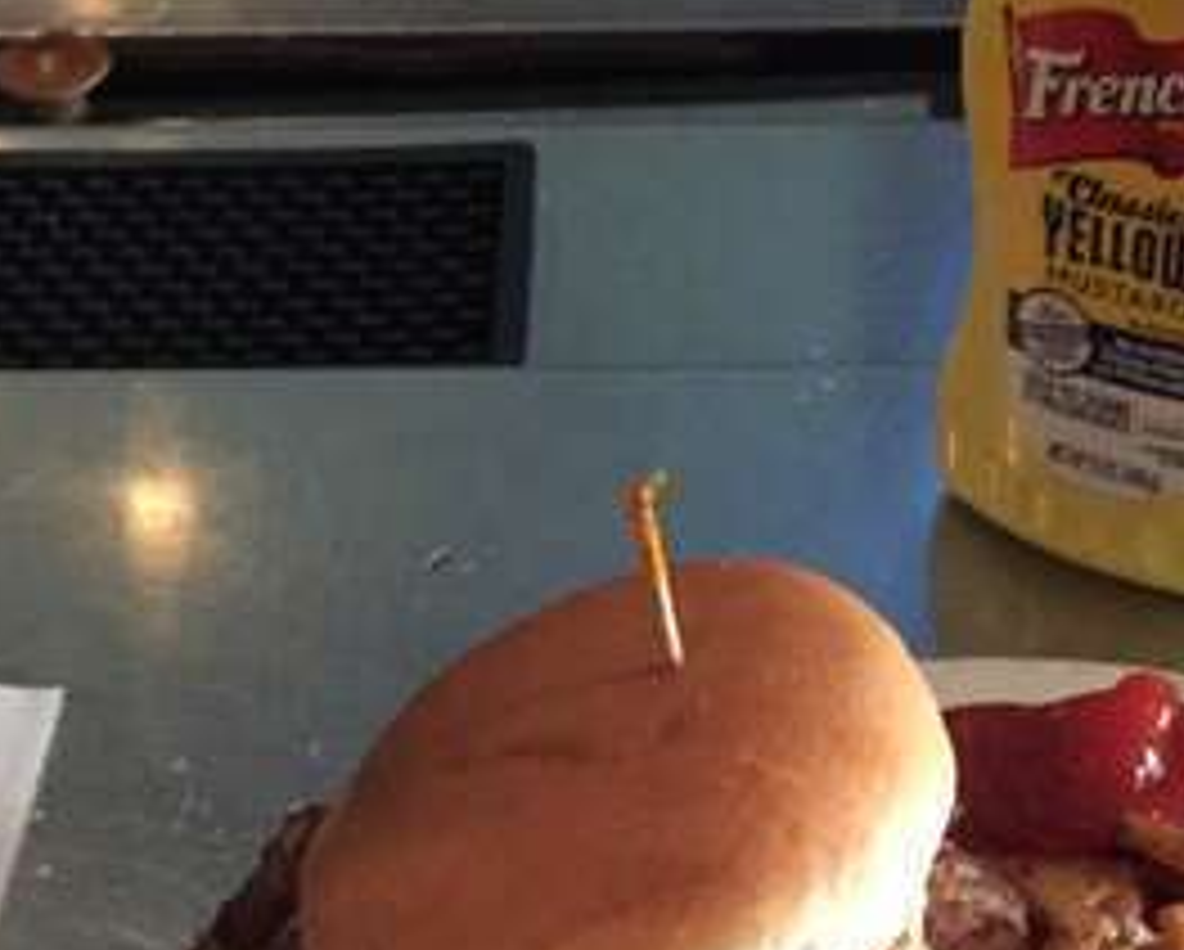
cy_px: 882
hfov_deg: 22.1
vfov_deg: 17.6
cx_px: 828
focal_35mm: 86
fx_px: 3017
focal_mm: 4.15
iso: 400
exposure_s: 1/15
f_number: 2.2
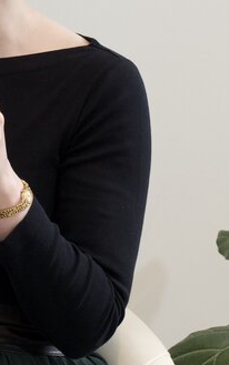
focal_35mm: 260
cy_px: 274
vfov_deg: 8.1
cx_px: -6
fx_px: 2593
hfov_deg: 5.0
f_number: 6.3
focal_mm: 70
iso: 2000
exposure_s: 1/250
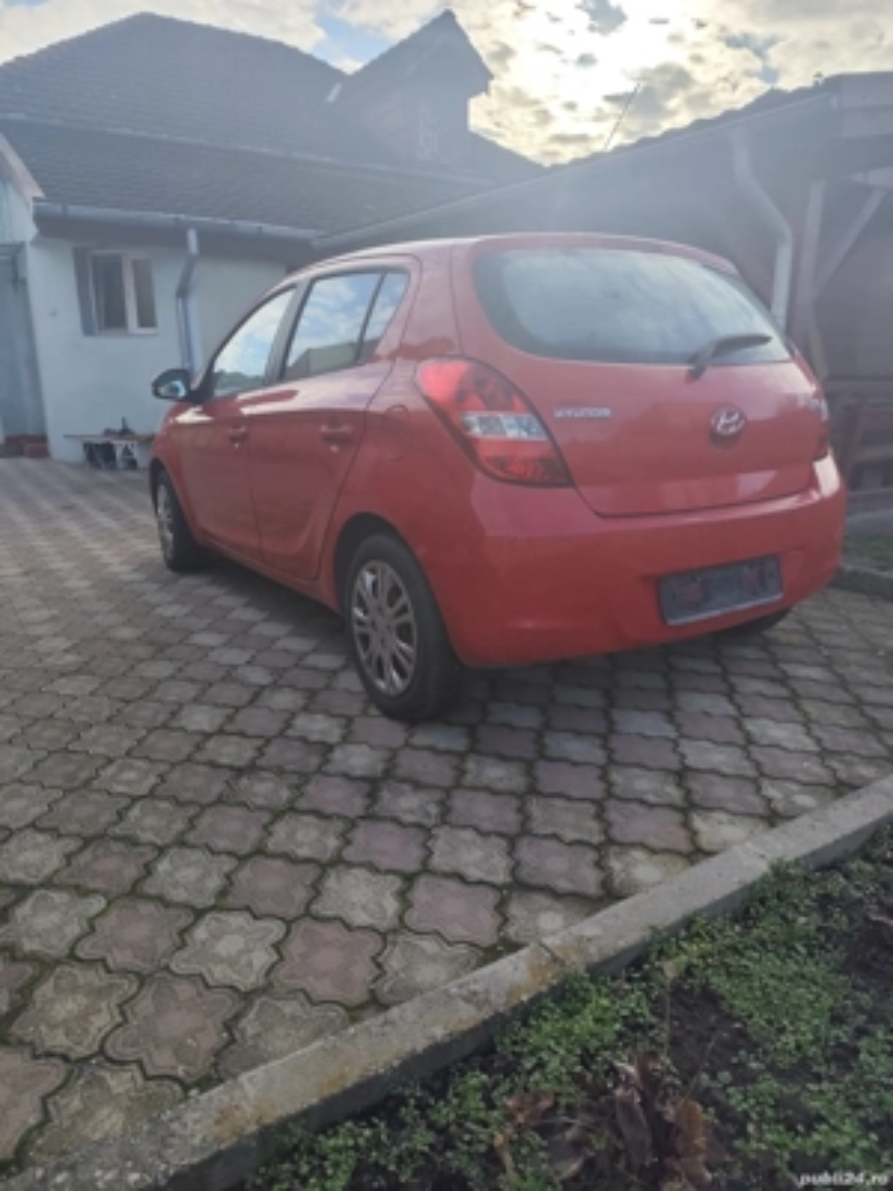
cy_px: 596
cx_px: 446
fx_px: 791
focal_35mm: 23
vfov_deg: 73.9
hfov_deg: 58.9
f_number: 1.65
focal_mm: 6.19
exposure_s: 1/954
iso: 50
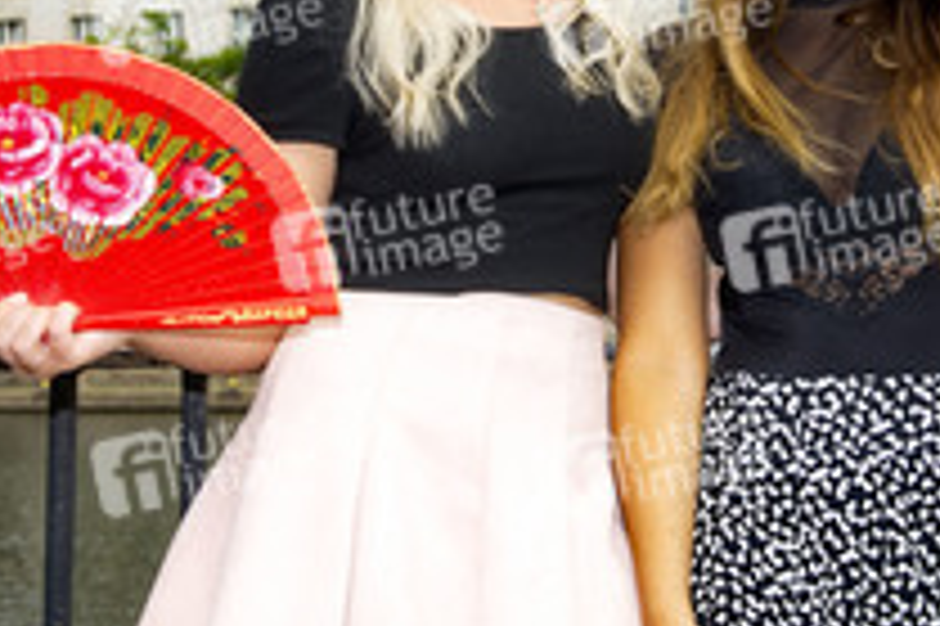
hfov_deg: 24.5
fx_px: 2139
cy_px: 126
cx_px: 715
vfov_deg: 16.5
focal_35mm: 82
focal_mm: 38
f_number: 6.3
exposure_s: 1/250
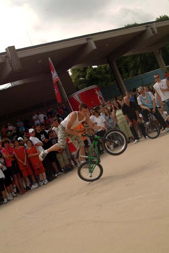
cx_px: 84
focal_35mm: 54
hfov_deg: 25.1
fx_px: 380
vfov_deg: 36.9
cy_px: 126
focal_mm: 36
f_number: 11
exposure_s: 1/500
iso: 200
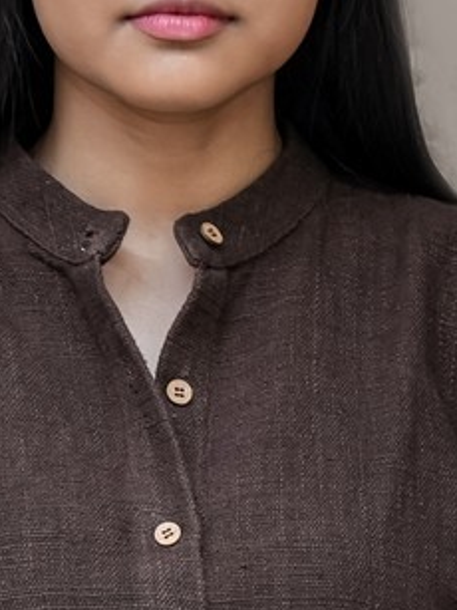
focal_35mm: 263
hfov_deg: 5.6
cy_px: 650
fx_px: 4633
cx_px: 91
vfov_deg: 7.5
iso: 200
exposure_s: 1/125
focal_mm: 70
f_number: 4
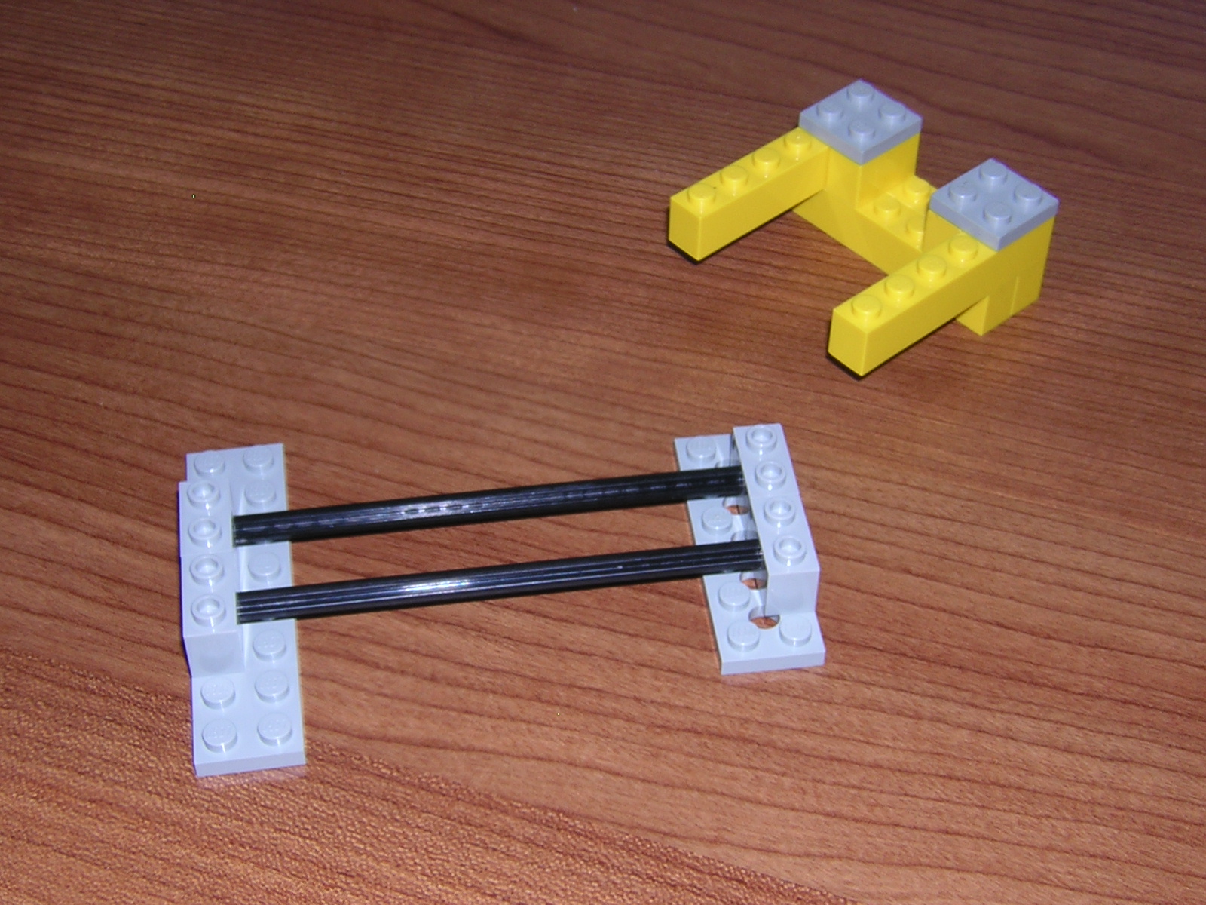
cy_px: 452
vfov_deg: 25.2
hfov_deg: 33.2
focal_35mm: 58
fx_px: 2021
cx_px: 603
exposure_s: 1/60.1
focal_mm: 7.6
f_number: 6.6
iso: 100
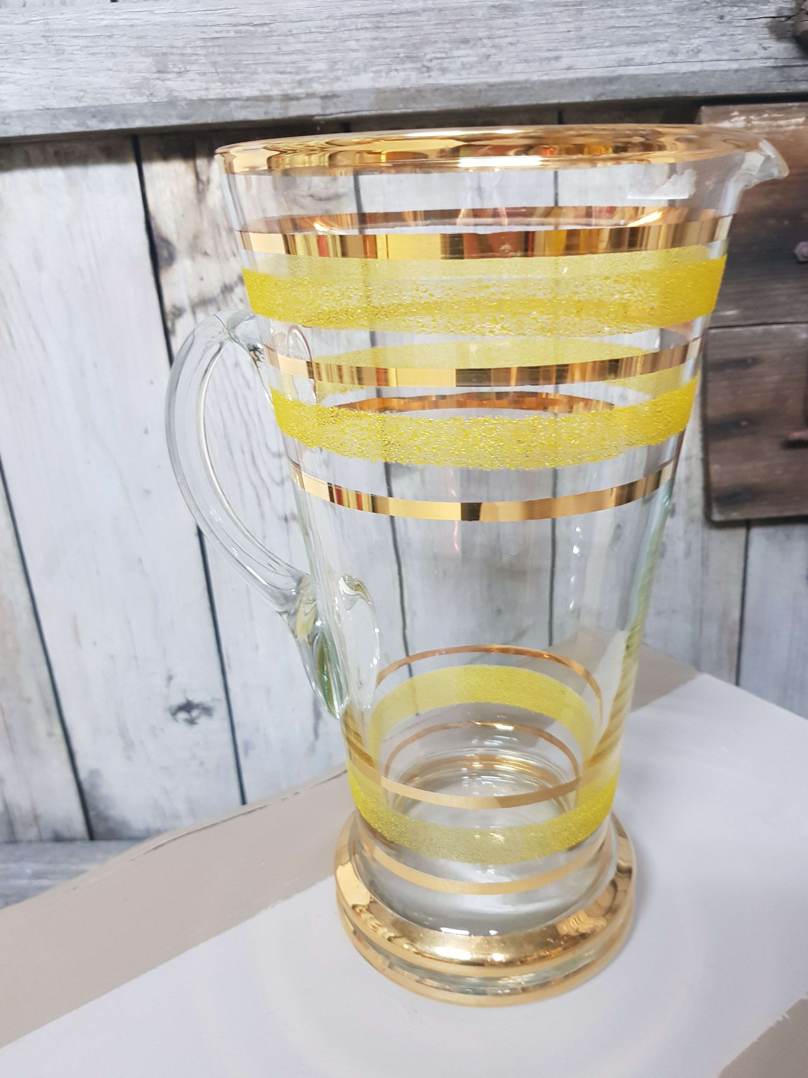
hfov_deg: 51.4
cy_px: 545
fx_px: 840
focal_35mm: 27
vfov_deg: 65.3
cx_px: 402
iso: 250
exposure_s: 1/20
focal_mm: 4.3
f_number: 1.7
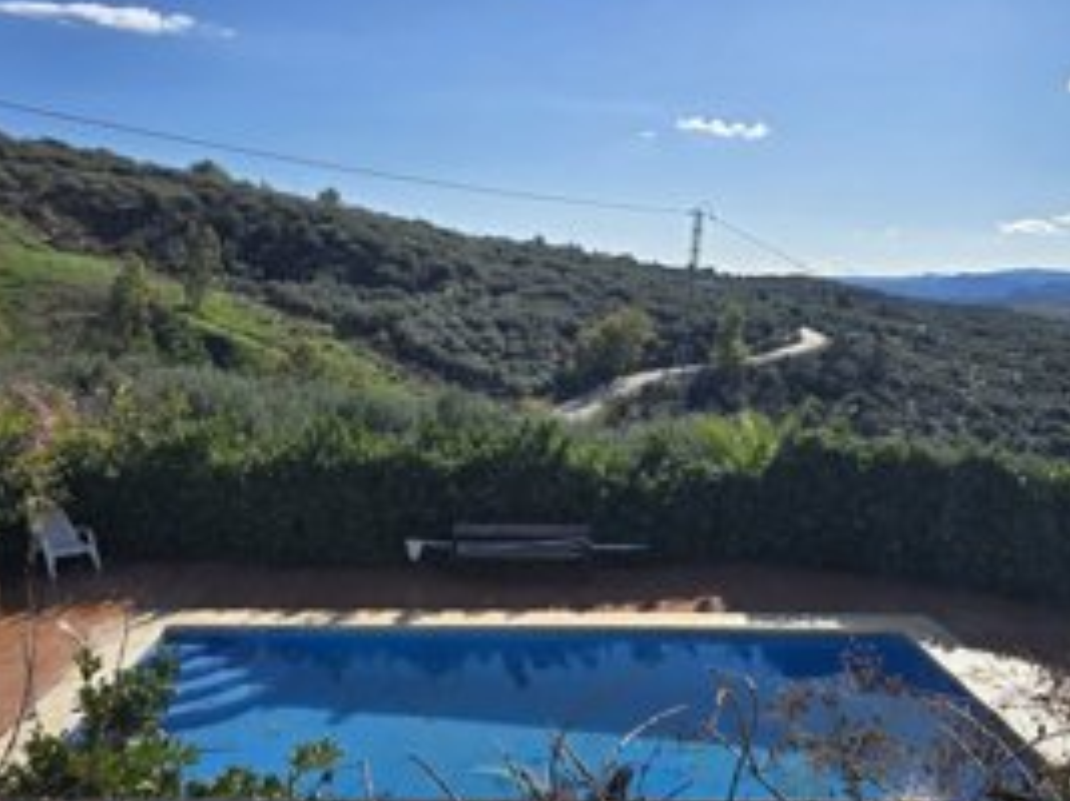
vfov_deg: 45.0
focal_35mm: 31
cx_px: 517
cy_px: 505
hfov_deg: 58.4
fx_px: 958
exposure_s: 1/1135
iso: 12
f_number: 1.7
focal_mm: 6.3
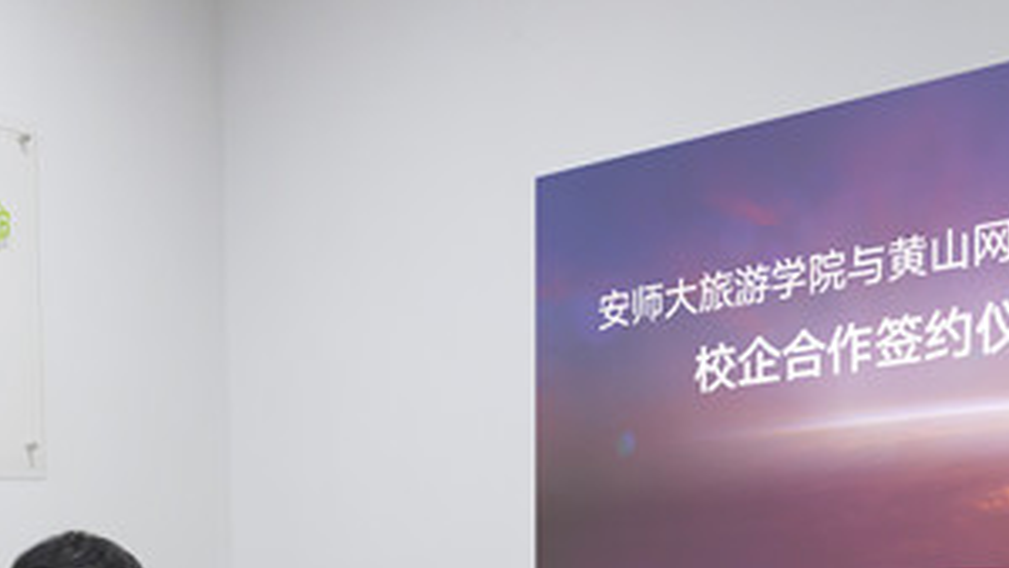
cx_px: 61
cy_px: 660
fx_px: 1713
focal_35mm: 64
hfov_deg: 31.0
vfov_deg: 18.0
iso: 640
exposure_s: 1/30
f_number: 5.6
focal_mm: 18
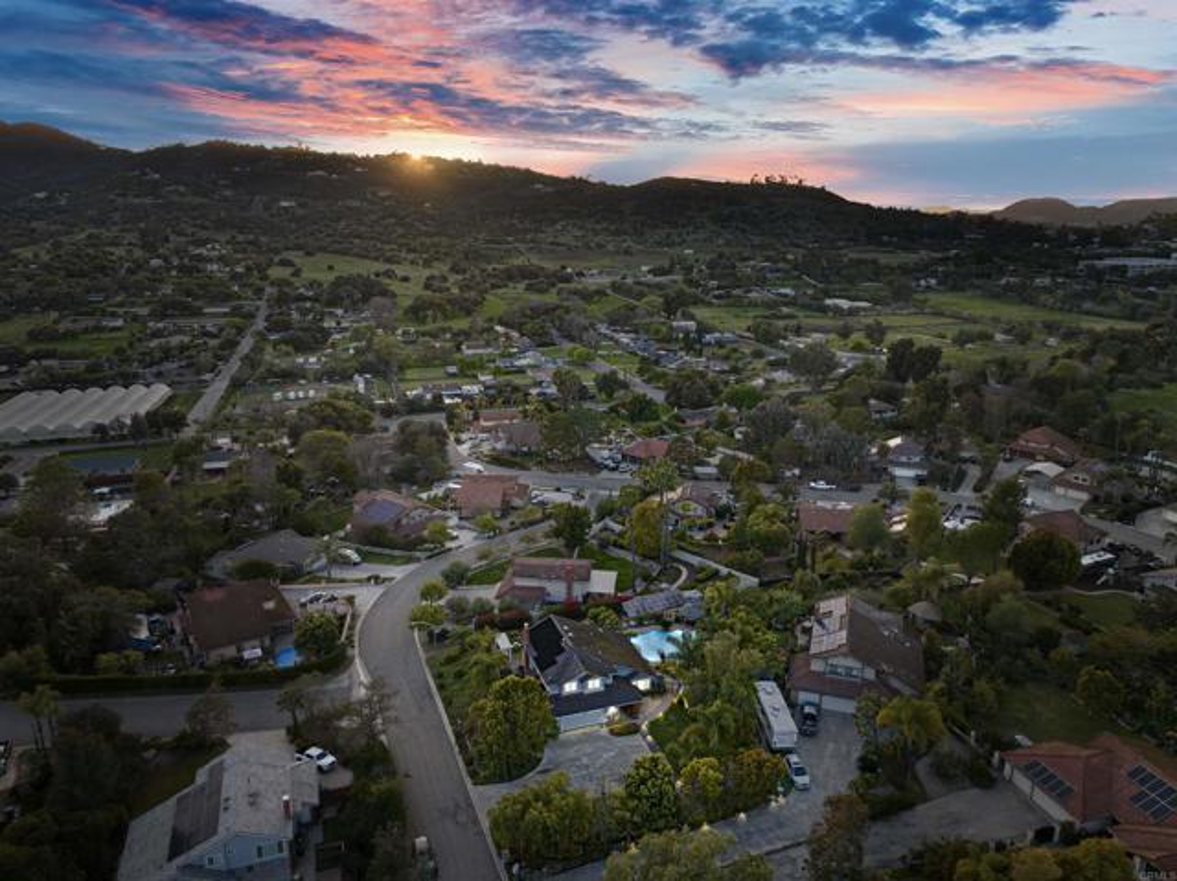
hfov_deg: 71.6
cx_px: 588
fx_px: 815
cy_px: 440
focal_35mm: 24
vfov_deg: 56.8
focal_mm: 12.29
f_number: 2.8
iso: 400
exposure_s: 1/30
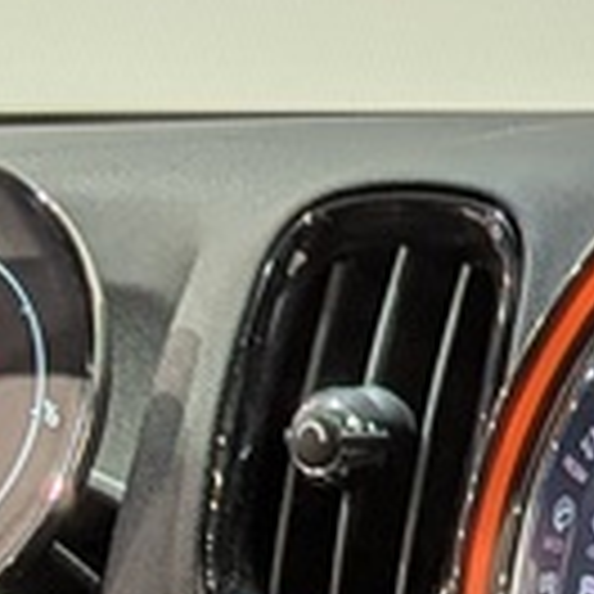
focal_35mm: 164
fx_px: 3184
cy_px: 1444
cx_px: 310
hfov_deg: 10.7
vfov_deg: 9.4
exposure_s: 1/126
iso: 26
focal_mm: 4.53
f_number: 1.7
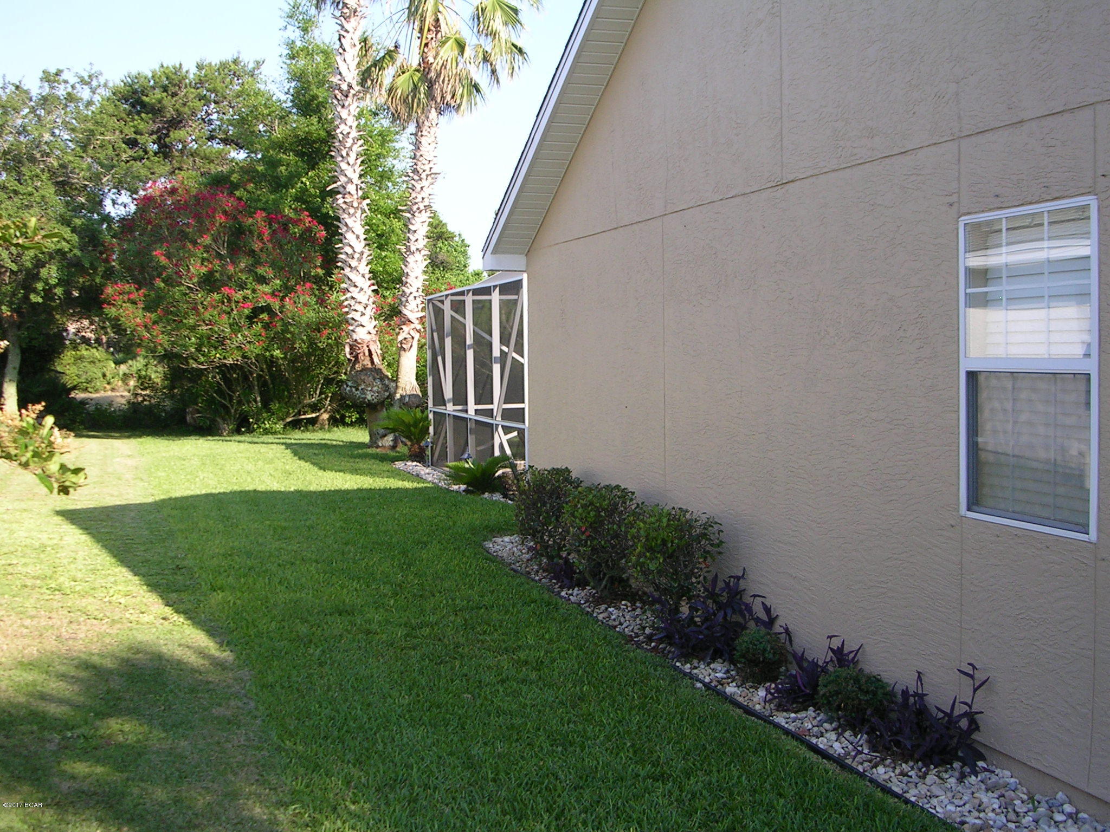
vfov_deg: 33.6
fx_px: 1379
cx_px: 555
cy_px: 416
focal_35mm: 43
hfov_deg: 43.9
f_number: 3
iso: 50
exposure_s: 1/349
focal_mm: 6.6
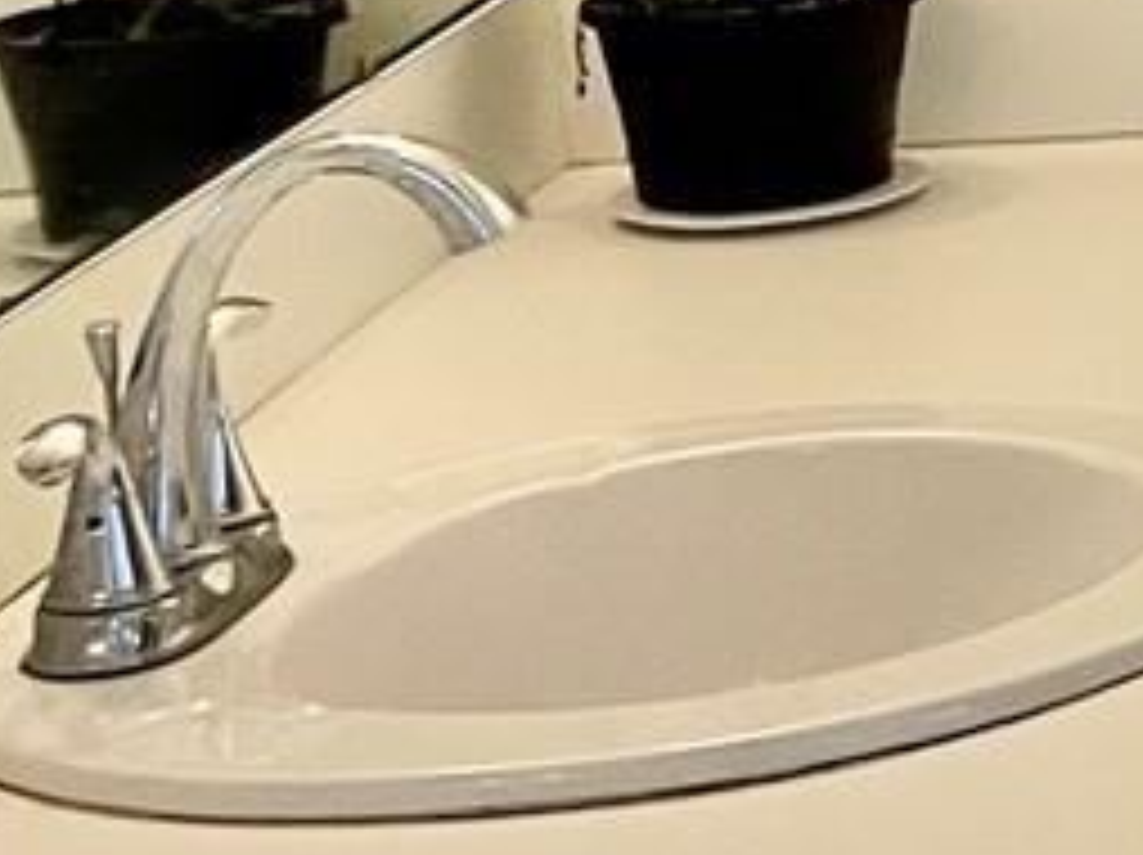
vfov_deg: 8.9
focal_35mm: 164
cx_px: 3208
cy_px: -320
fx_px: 5410
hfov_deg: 9.8
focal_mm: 4.2
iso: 160
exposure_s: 1/60
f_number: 1.6
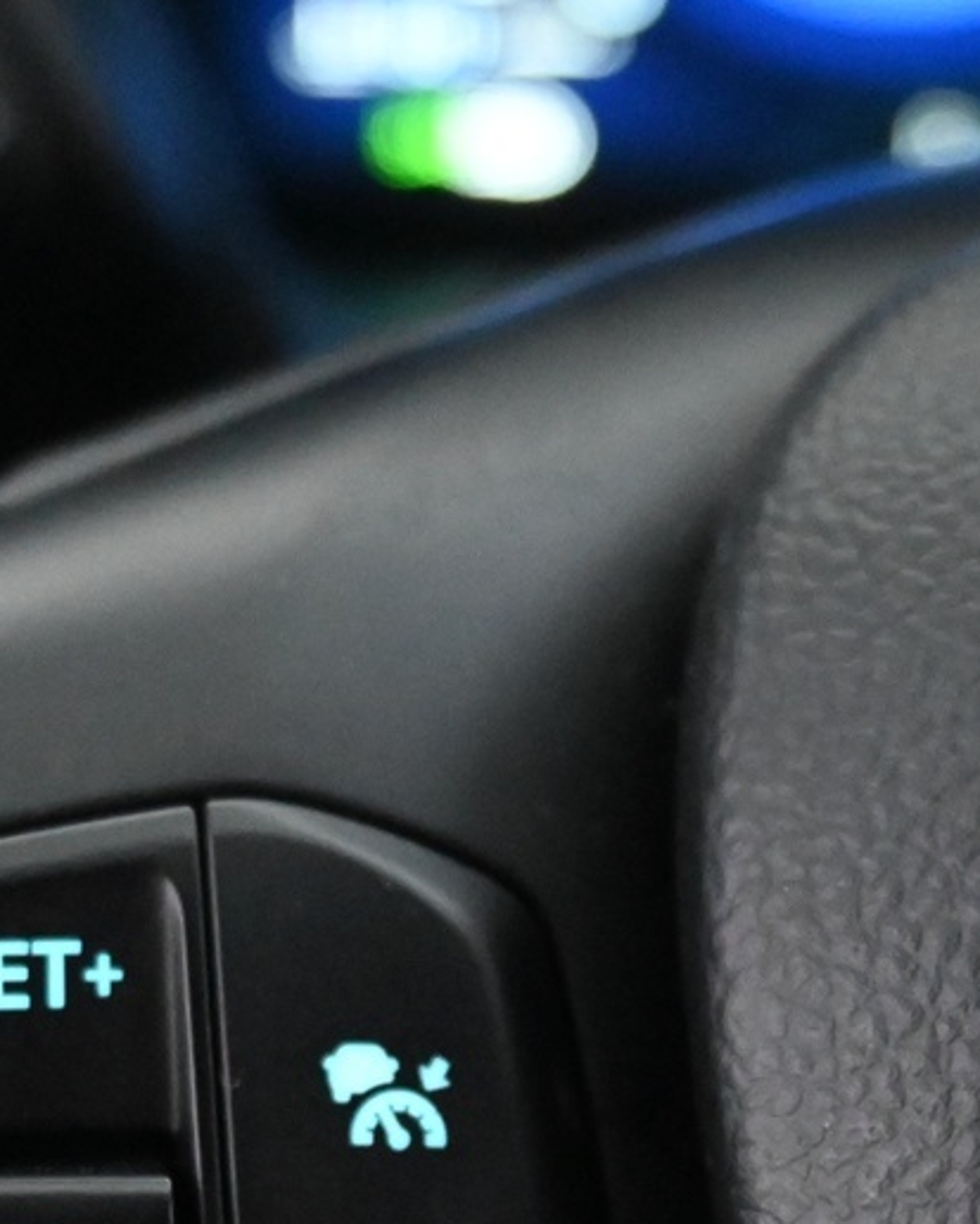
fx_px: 4004
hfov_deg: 13.9
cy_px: 1264
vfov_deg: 17.0
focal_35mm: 110
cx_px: 392
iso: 7200
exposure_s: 1/40
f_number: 4.2
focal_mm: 25
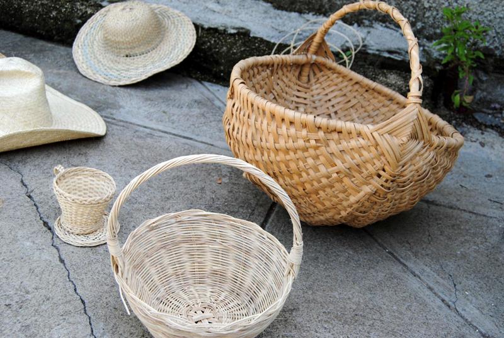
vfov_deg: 34.3
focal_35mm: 39
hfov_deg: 49.5
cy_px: 169
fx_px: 547
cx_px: 252
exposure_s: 1/125
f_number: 5.6
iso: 125
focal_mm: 26
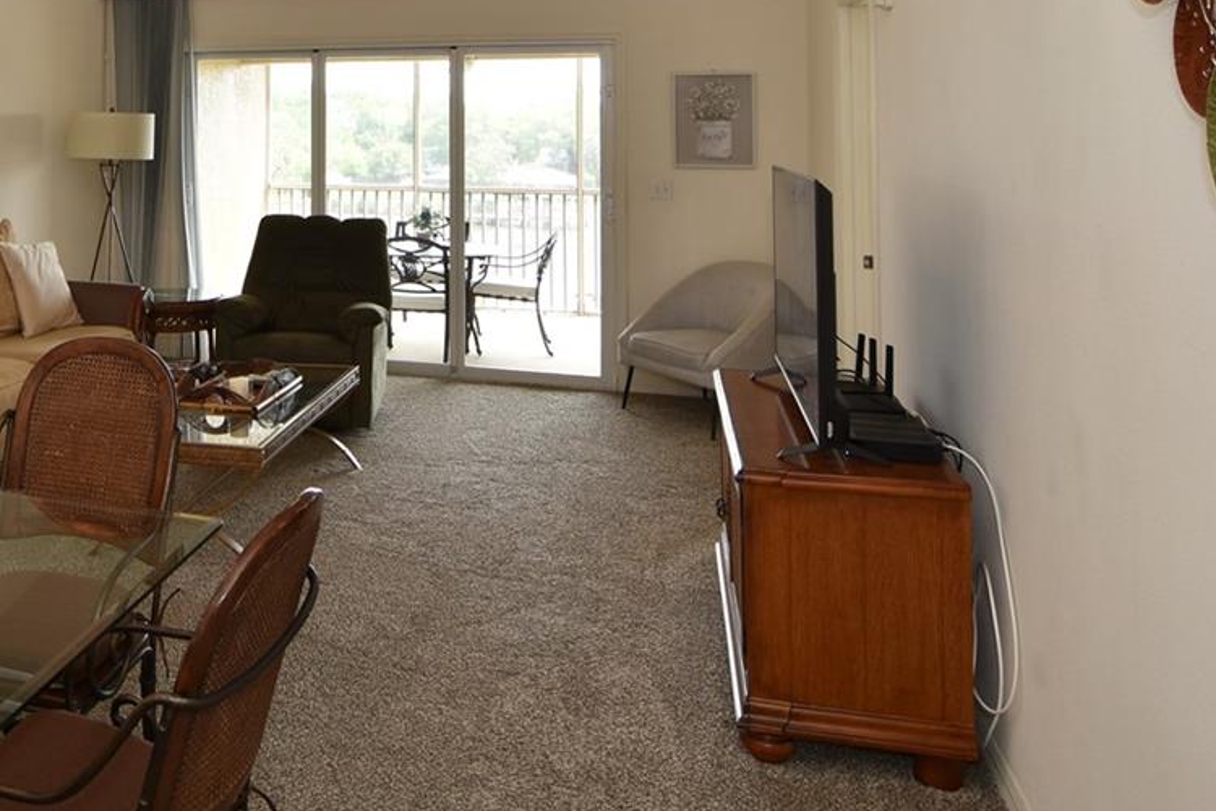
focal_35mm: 32
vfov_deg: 38.9
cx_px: 285
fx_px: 1081
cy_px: 118
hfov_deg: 55.5
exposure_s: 1/60
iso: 220
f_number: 4
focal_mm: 10
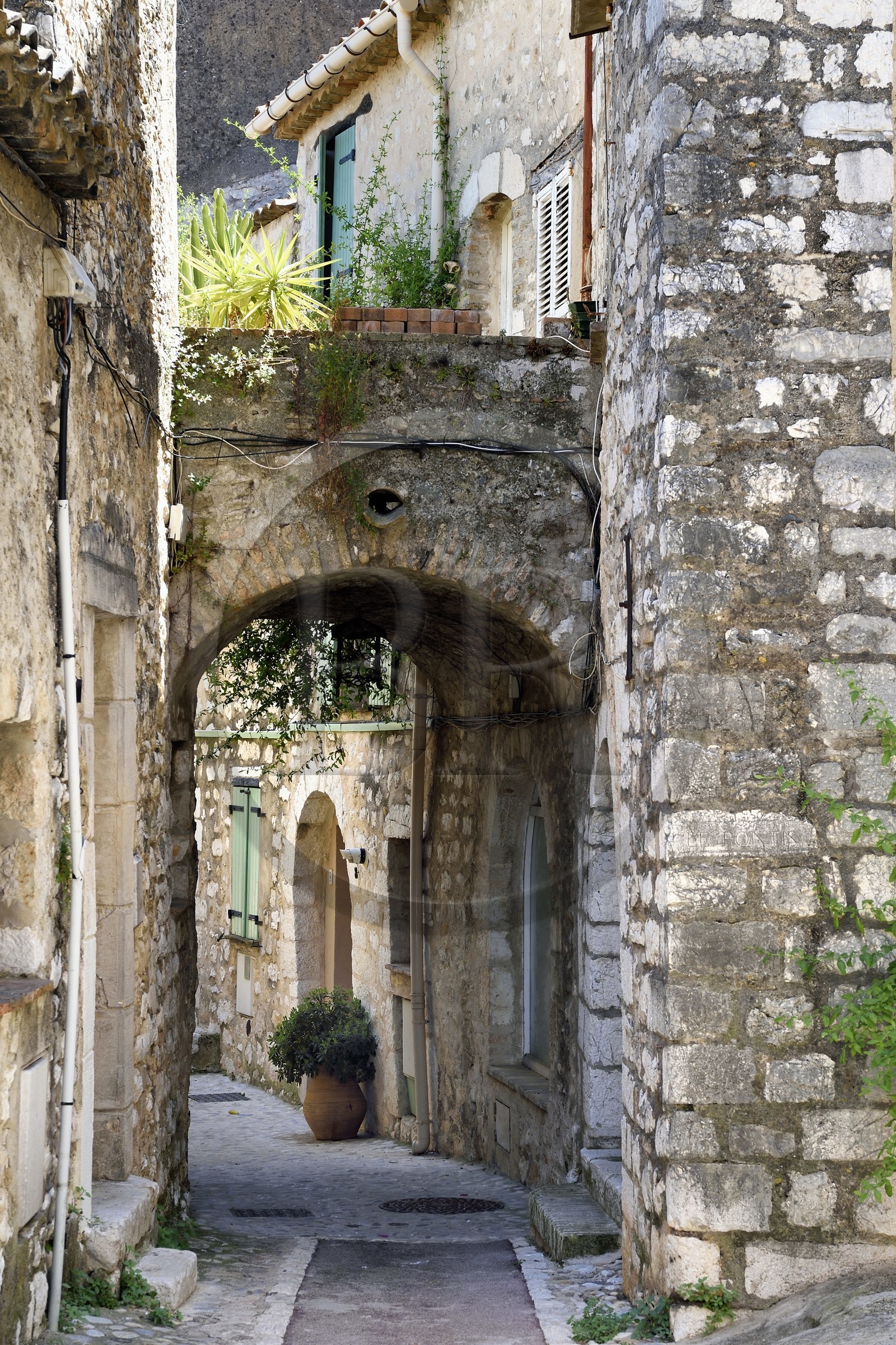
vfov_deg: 28.8
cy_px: 672
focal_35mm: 70
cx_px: 448
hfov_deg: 19.5
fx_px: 2613
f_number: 9
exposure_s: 1/80
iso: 200
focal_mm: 70
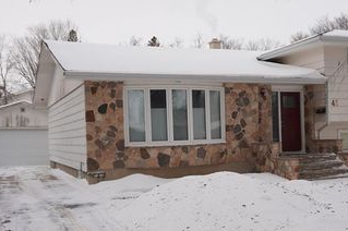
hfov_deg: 41.9
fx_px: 454
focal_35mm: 47
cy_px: 137
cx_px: 196
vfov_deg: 28.5
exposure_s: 1/500
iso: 100
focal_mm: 20
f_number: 4.5
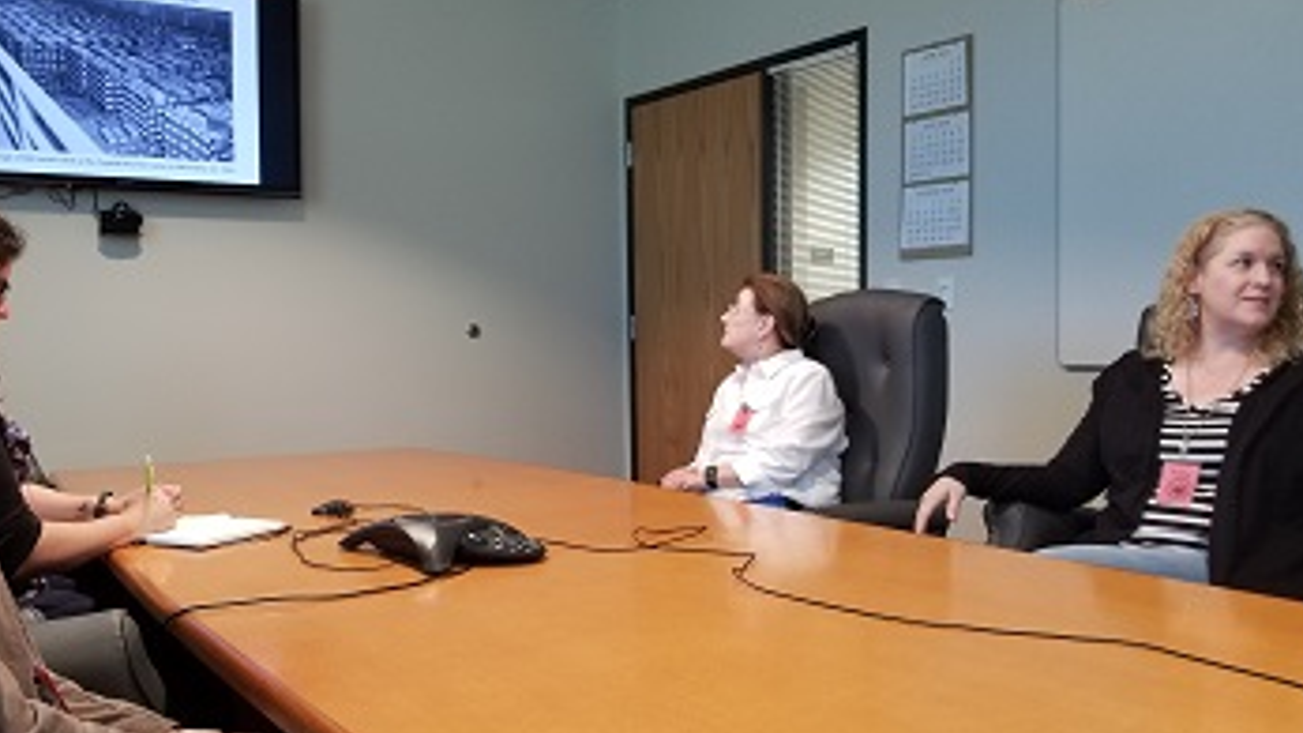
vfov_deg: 35.6
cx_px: 560
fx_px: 1140
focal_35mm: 33
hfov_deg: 59.3
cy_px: 370
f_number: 1.7
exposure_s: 1/30
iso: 200
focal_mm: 4.25
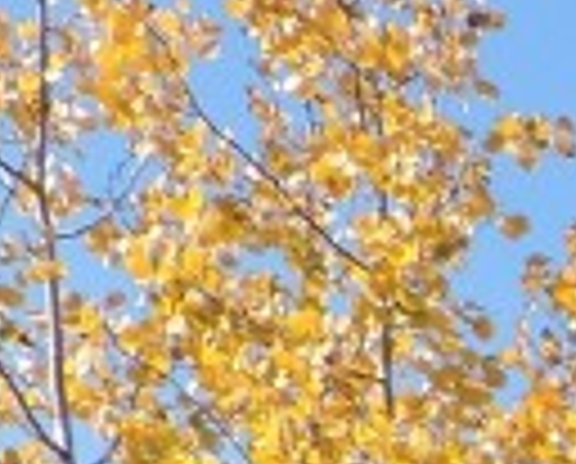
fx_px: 3195
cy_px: 1297
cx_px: 1917
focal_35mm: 187
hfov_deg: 8.2
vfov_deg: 7.5
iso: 100
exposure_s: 1/1000
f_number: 3
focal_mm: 4.3
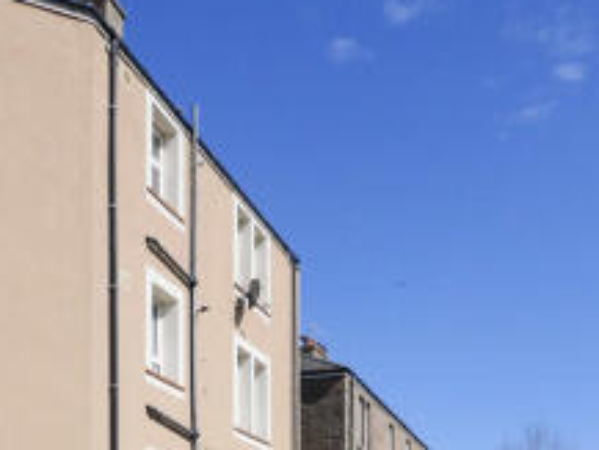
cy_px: 523
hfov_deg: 43.8
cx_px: 283
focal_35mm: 43
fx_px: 744
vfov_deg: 29.5
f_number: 4
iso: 200
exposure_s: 1/1600
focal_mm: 8
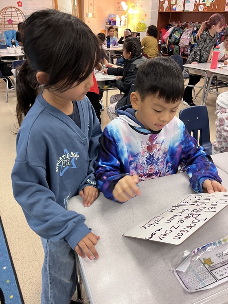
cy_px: 152
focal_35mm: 26
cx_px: 114
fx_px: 228
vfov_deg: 67.3
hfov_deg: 53.1
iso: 320
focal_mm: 5.1
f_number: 1.6
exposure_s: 1/60
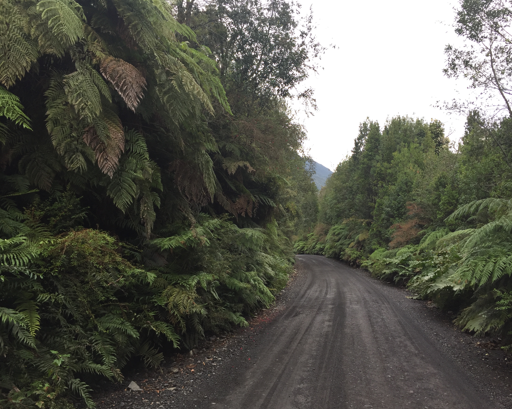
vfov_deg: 47.1
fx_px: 470
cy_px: 202
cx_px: 279
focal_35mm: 31
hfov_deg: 57.1
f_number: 2.2
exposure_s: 1/119
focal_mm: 4.15
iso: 32
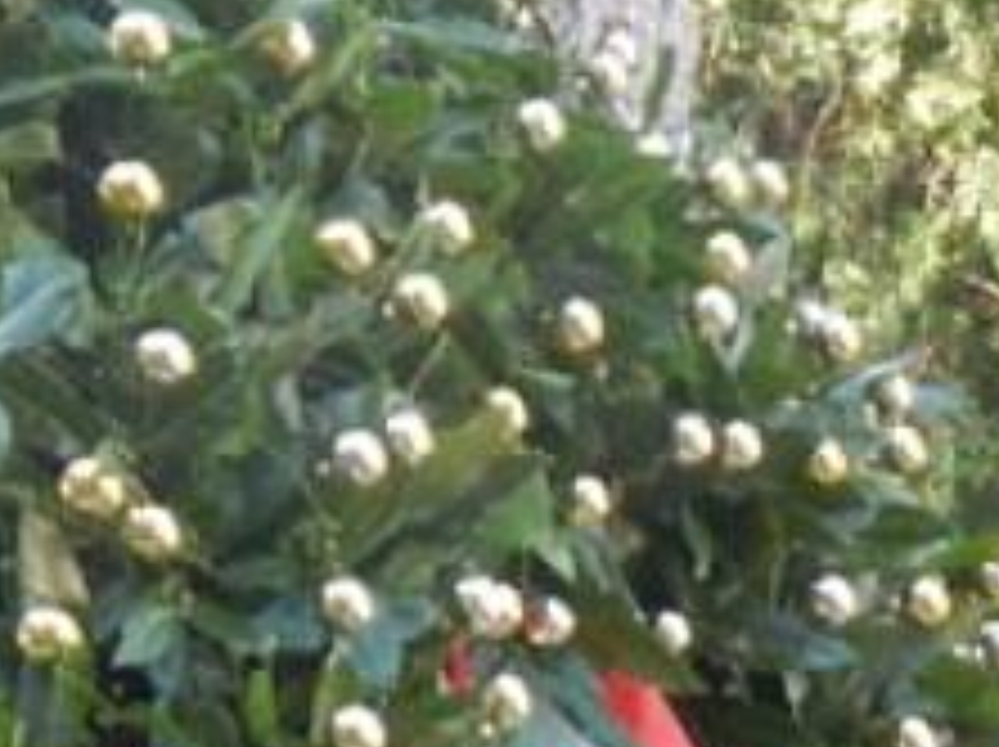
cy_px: 1832
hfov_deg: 7.3
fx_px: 7640
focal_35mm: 265
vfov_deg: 5.4
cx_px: 1602
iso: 125
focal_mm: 8.6
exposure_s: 1/60
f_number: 3.7
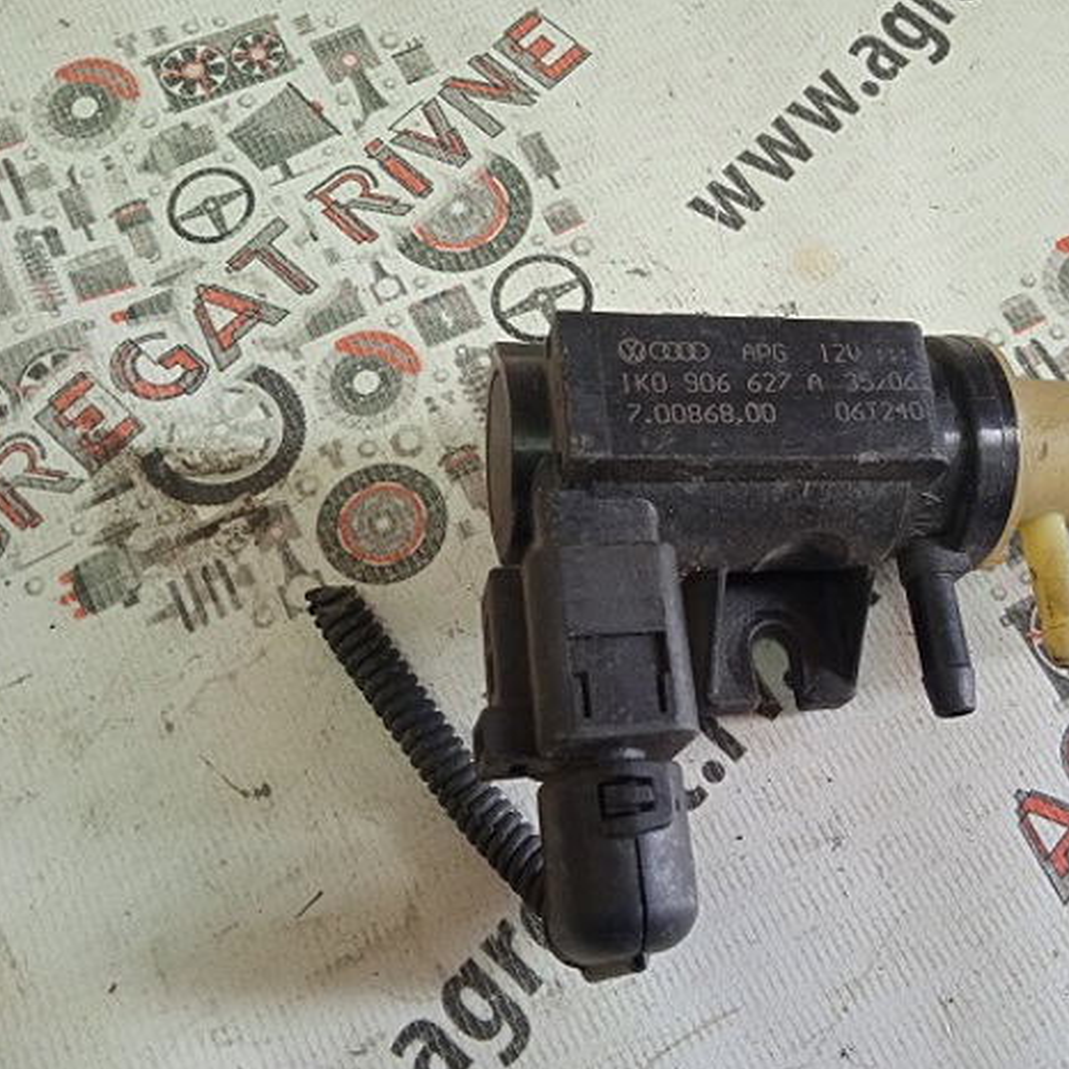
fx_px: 1188
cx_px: 709
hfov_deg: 47.7
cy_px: 526
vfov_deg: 48.4
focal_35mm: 34
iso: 258
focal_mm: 3.43
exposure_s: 1/33.3
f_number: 2.2
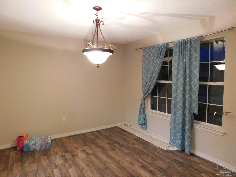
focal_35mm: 23
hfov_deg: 73.9
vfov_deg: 58.9
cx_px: 118
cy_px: 88
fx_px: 157
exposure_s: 1/8
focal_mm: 4
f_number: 3
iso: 450
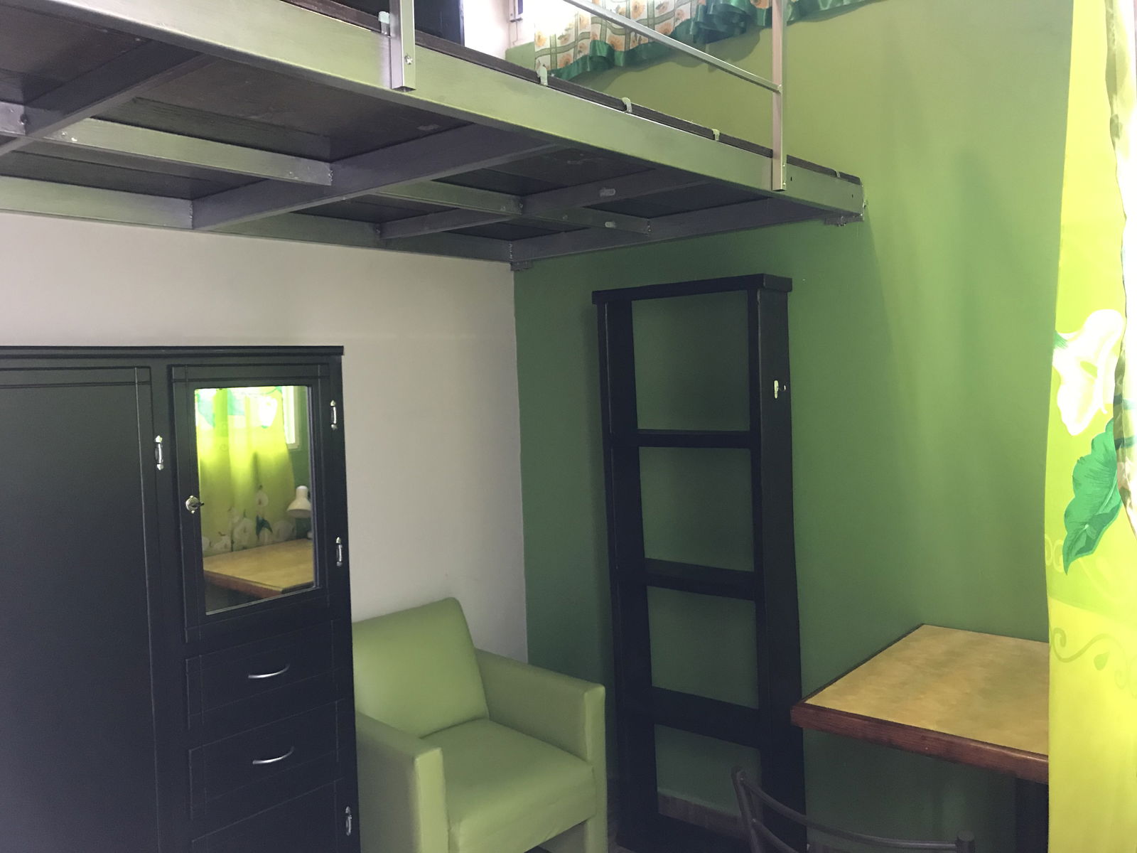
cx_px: 568
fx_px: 920
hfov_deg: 63.4
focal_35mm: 28
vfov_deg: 49.7
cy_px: 426
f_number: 1.8
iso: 100
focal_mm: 3.99
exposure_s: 1/12
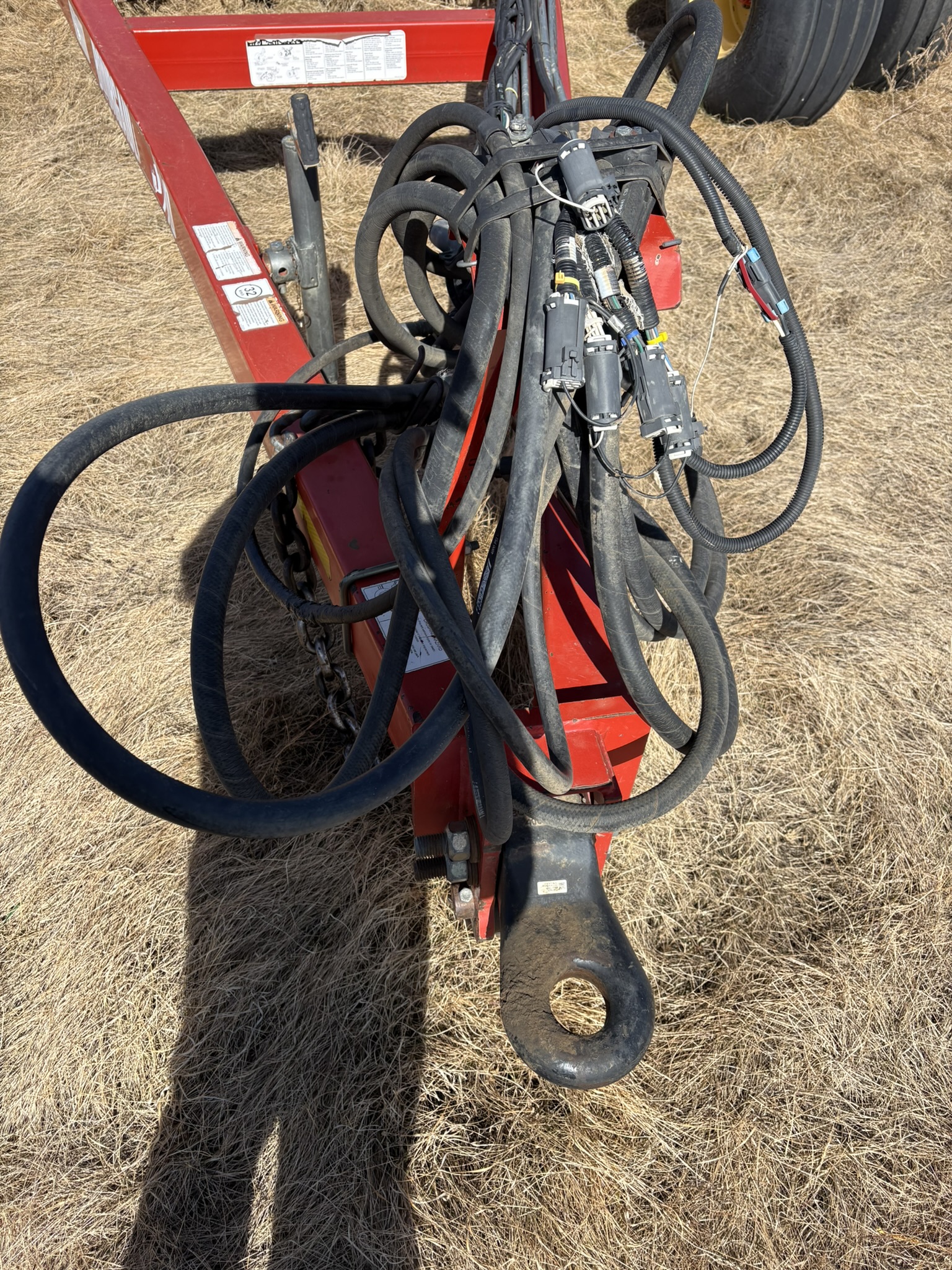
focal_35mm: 26
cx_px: 476
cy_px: 635
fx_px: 953
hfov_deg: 53.1
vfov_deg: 67.3
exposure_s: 1/2451
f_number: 1.6
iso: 50
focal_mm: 5.96
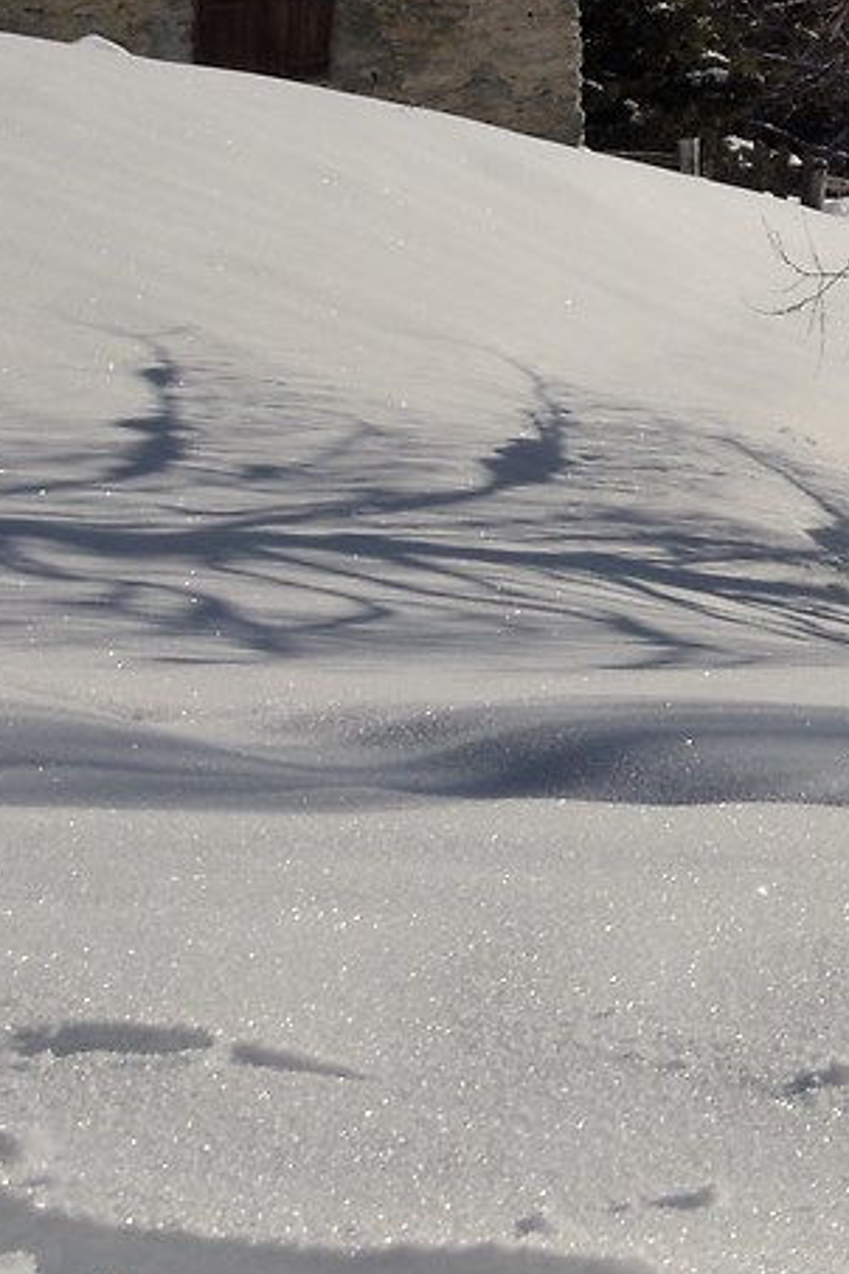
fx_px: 4315
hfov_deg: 8.5
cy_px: -713
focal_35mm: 122
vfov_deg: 15.3
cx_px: 2882
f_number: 8
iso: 100
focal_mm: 23
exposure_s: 1/640
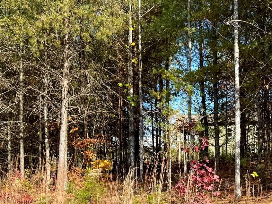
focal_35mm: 58
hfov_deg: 32.6
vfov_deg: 24.4
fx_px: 456
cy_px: 190
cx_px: 205
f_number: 1.78
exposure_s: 1/2710
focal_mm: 6.76
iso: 80
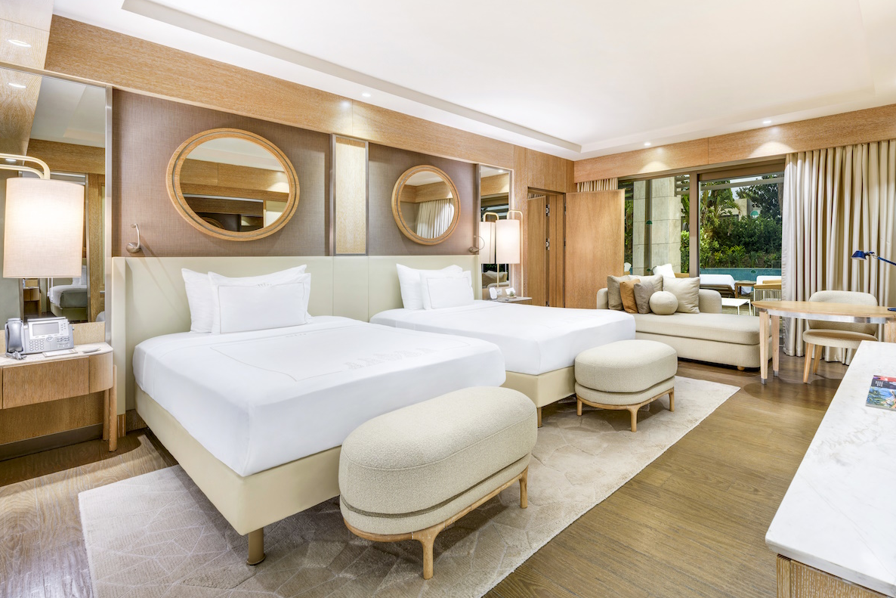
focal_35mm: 17
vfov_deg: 70.1
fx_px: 423
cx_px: 540
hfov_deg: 92.0
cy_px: 259
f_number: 11
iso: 100
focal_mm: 14
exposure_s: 2
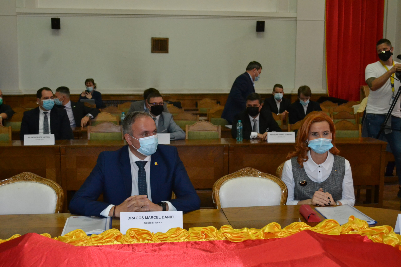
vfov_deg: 30.9
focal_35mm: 44
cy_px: 134
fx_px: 485
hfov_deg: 45.0
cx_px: 200
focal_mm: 29
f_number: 4.5
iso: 3200
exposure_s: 1/60
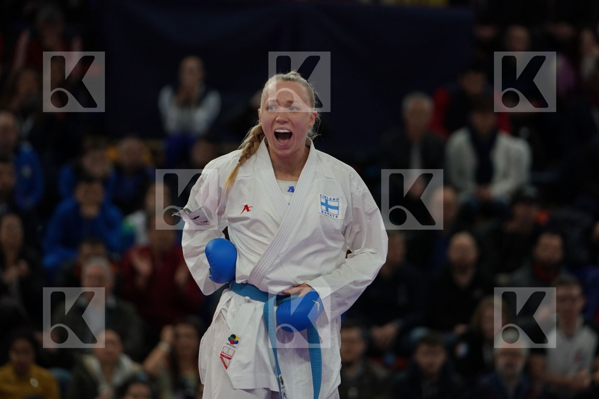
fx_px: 4642
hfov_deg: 7.4
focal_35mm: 279
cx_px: 300
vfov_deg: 4.9
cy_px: 200
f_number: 2.8
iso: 1000
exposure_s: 1/1000
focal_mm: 186
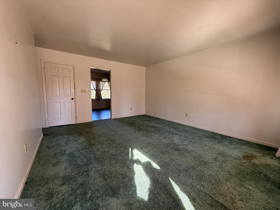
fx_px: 113
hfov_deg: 102.1
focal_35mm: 14
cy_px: 105
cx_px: 140
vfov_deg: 85.7
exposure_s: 1/99
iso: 200
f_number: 2.2
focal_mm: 2.22
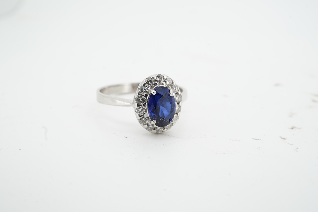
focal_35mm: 45
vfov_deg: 29.9
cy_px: 106
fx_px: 397
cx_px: 159
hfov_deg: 43.6
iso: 200
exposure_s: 1/100
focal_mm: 30
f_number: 22
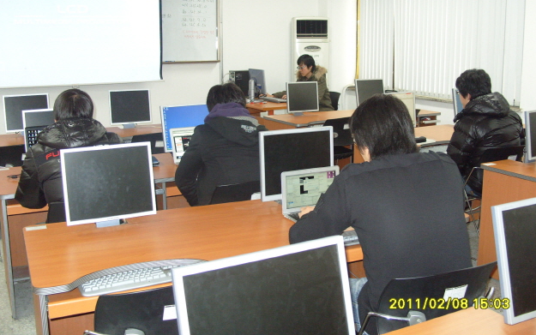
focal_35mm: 38
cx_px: 269
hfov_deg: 51.5
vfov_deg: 33.5
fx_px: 555
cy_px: 138
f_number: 2.8
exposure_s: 1/45
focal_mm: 7.8
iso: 240
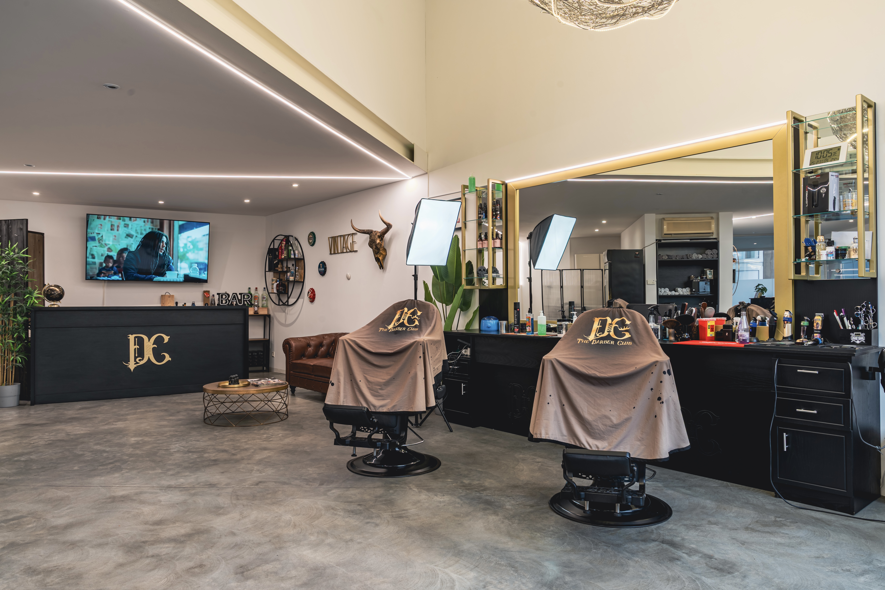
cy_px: 295
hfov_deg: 73.7
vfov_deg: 53.1
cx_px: 442
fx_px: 590
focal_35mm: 24
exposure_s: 1/8
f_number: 11
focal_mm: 24
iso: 50
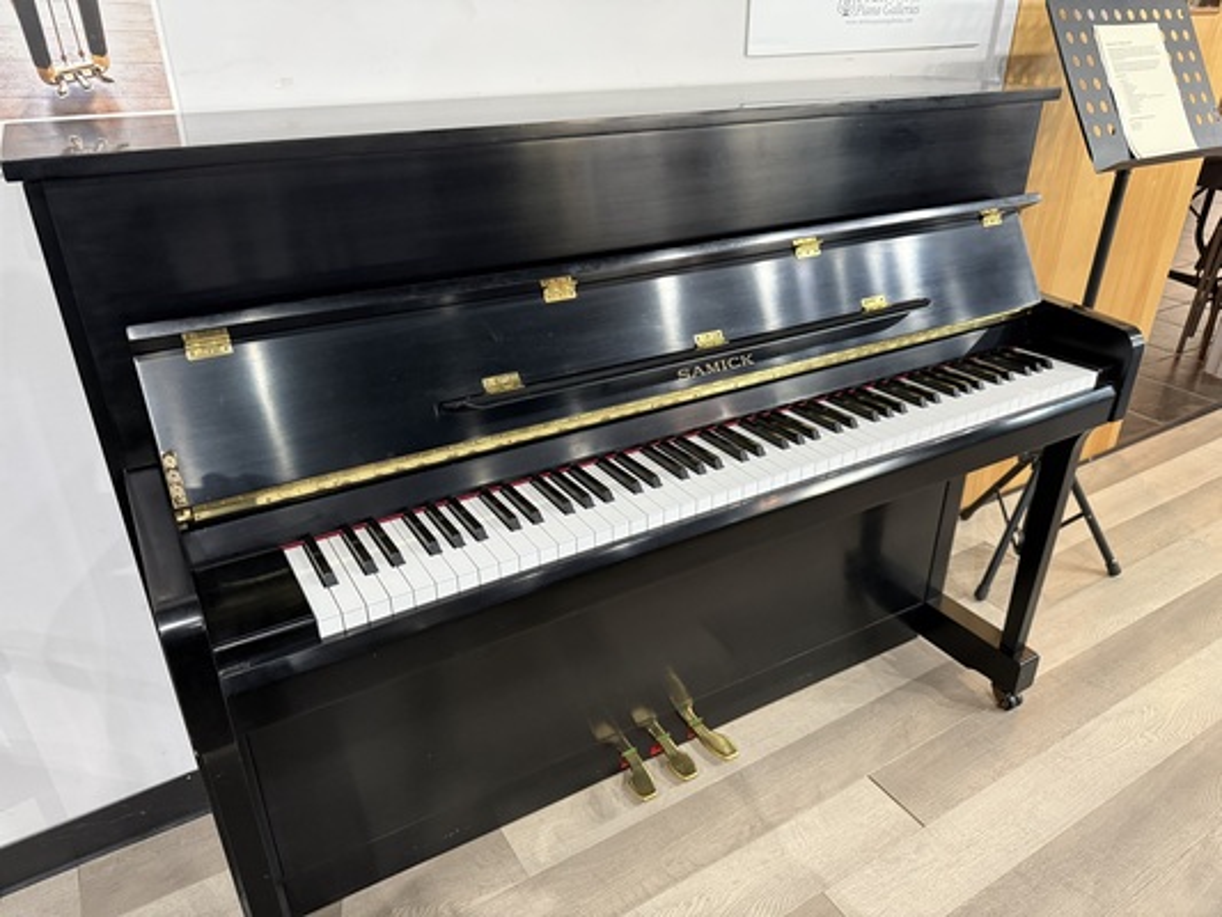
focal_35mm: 24
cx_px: 611
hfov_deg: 71.6
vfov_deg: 56.8
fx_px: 847
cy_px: 458
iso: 400
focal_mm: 6.76
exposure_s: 1/60
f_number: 1.78
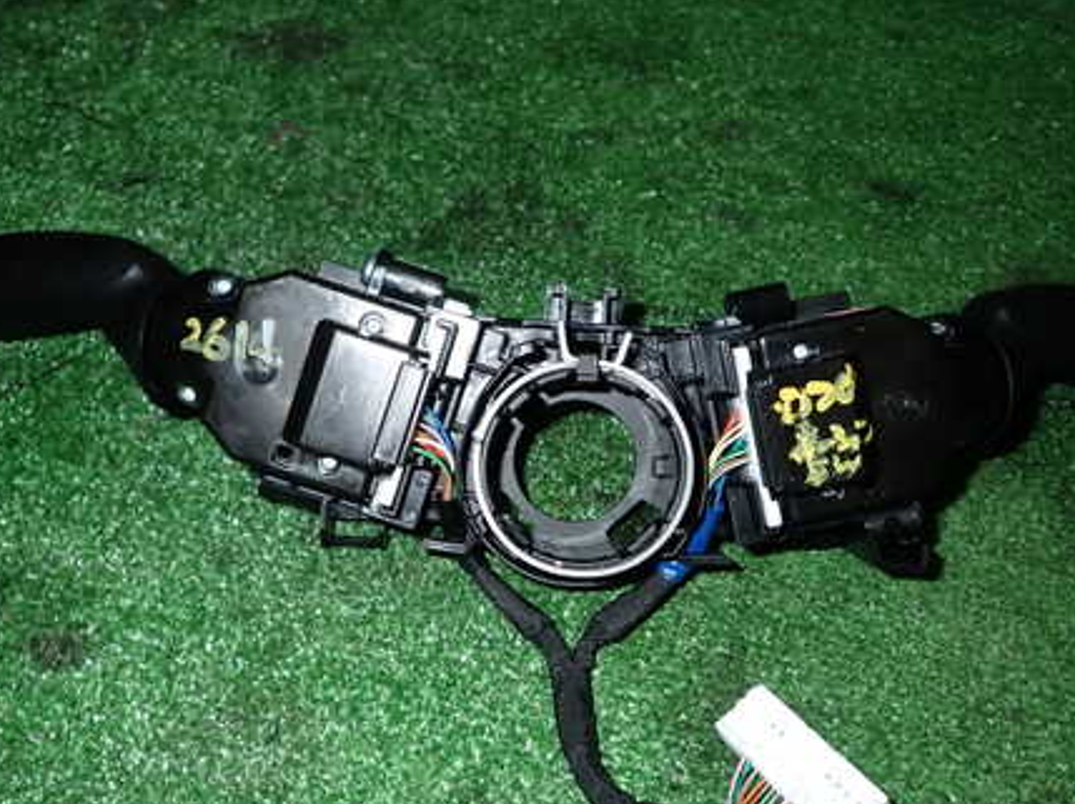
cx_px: 554
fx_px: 1086
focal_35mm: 35
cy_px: 443
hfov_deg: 52.7
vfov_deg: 40.6
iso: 200
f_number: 5.6
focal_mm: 4.5
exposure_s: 1/30
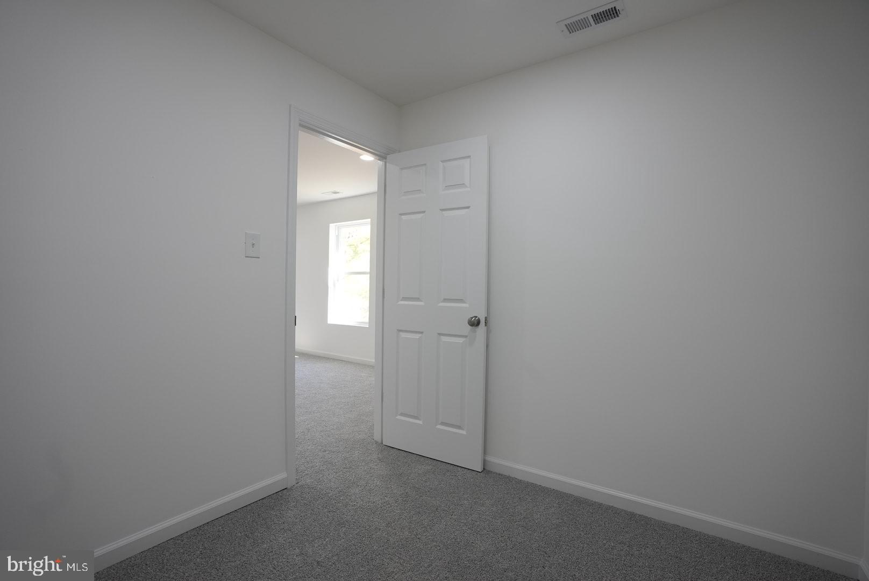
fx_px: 386
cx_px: 434
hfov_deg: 96.7
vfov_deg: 73.8
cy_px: 290
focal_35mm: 16
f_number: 4.5
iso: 500
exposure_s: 1/80
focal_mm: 16
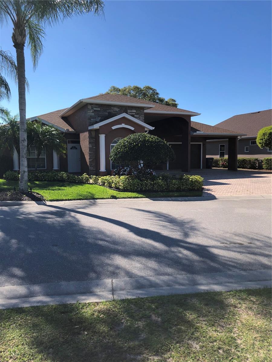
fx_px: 293
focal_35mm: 28
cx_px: 136
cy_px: 181
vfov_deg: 63.4
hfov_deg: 49.7
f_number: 1.8
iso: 20
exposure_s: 1/1736
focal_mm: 3.99
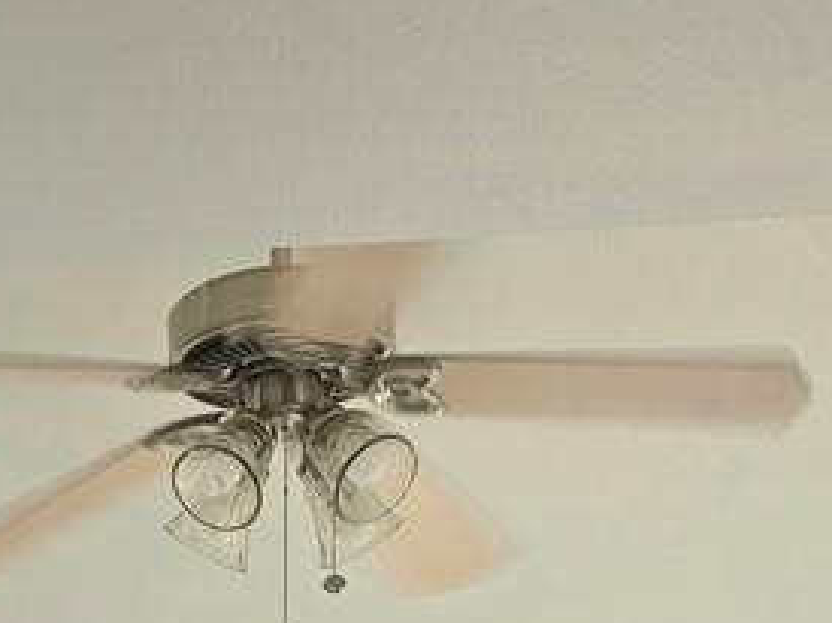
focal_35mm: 134
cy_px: 1609
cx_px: 9
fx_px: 3219
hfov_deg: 14.5
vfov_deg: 9.5
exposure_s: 1/120
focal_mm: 6.3
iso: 16
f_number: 1.7
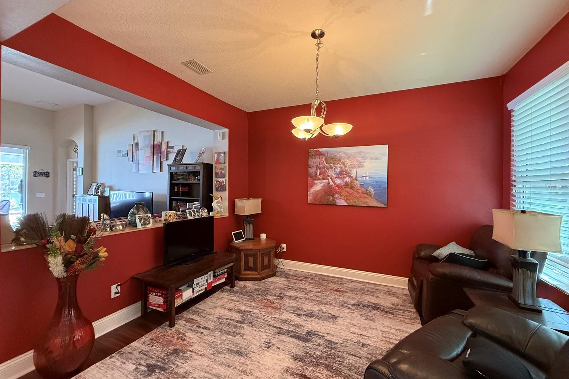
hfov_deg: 100.4
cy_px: 186
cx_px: 287
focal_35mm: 15
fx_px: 237
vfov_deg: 77.3
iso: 500
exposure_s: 1/60
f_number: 2.2
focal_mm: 2.22
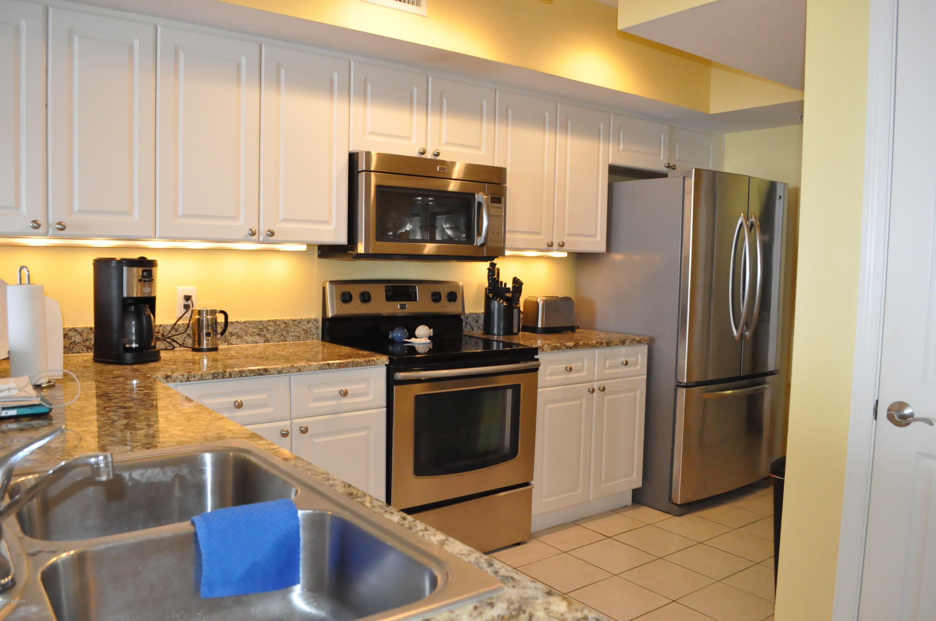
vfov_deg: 47.8
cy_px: 310
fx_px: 701
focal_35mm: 27
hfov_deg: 67.4
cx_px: 468
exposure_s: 1/200
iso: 3200
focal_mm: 18
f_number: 6.3
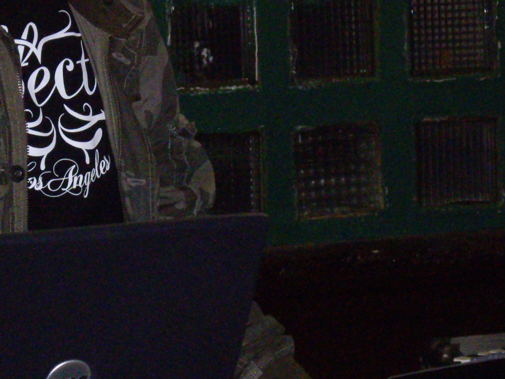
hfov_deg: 7.1
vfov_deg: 5.4
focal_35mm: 277
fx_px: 4041
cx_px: 175
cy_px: 227
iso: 800
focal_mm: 23.7
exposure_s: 1/125
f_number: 5.4
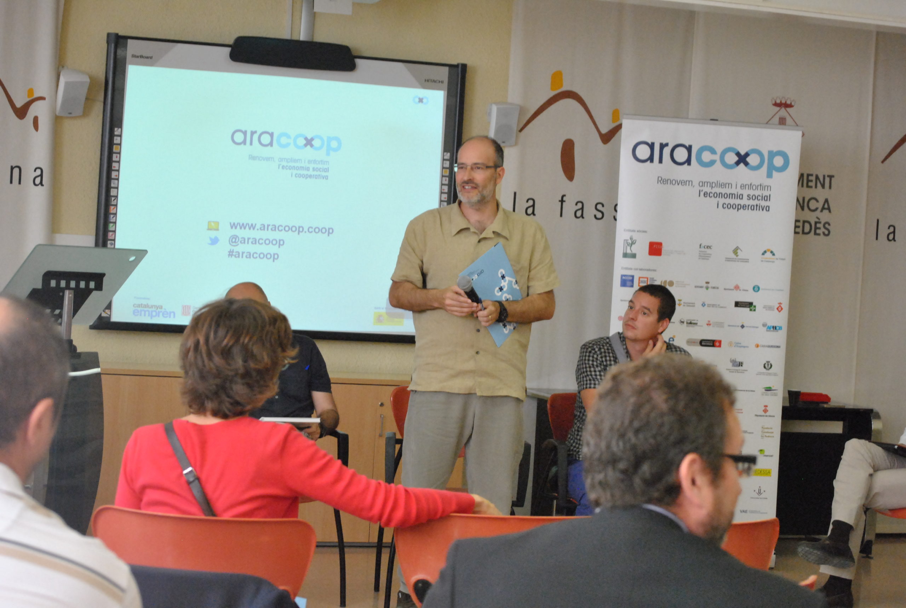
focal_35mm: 82
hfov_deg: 24.6
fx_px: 2080
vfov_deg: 16.6
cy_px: 304
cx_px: 453
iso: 1600
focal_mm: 55
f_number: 5.6
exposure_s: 1/100
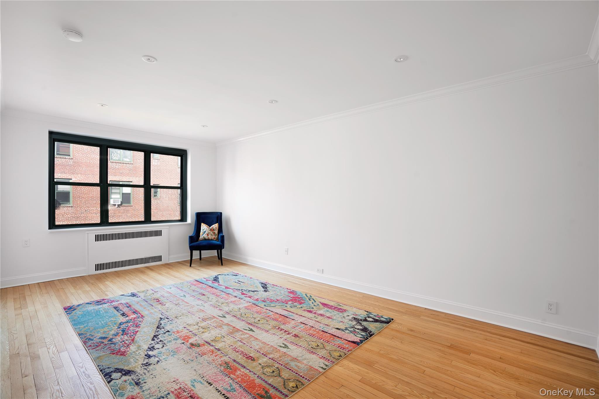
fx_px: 266
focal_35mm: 16
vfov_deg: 73.7
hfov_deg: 96.7
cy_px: 200
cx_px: 300
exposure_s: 1/1.67
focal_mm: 16
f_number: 8
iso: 320
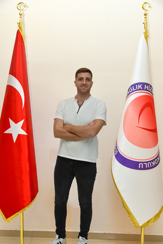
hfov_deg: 35.1
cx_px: 82
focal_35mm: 38
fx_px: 258
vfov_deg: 50.7
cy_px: 122
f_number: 4.5
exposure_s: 1/80
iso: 800
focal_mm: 38
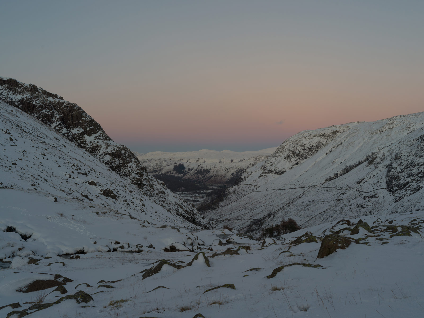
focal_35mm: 35
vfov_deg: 40.7
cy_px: 159
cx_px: 212
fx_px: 429
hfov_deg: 52.6
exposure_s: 1/30
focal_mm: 45
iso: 100
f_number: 8
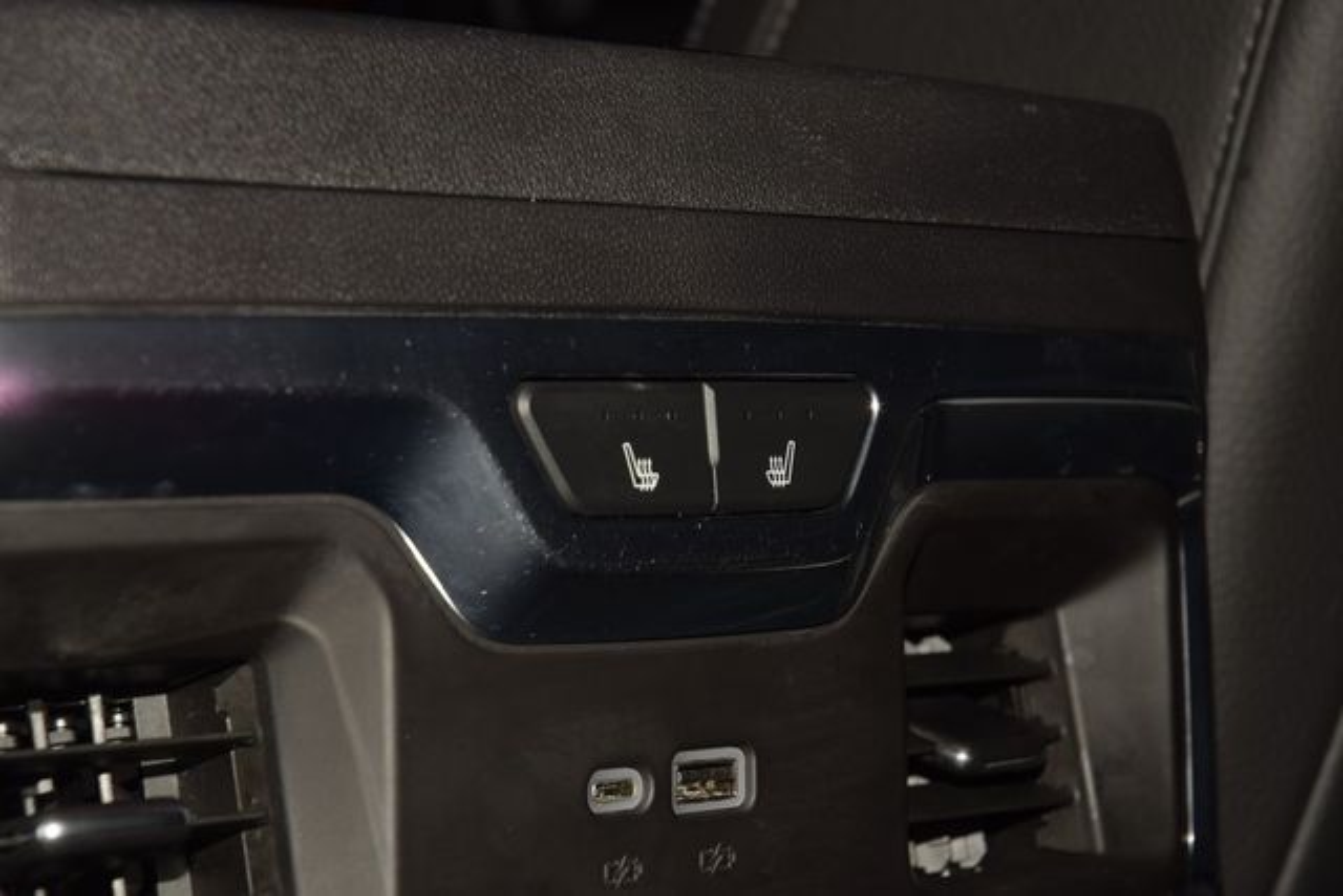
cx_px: 672
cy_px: 448
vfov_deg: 13.0
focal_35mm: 105
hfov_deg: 19.5
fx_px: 3918
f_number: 8
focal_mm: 70
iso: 100
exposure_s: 1/125
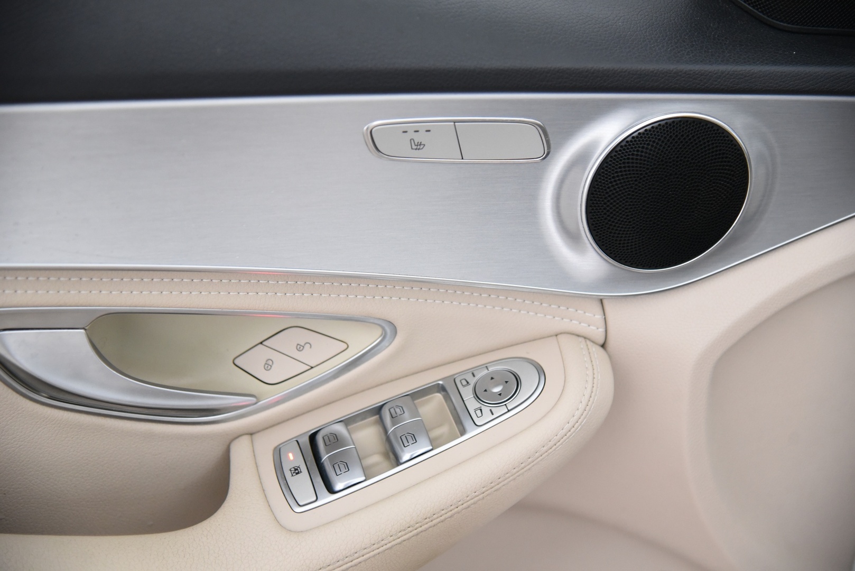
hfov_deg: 30.5
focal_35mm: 66
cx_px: 428
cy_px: 286
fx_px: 1568
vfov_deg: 20.6
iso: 4000
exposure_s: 1/50
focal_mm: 66
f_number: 4
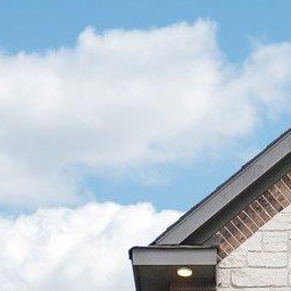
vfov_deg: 14.2
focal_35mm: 95
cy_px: 642
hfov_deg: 18.2
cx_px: 222
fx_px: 904
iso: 800
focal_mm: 14
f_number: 8
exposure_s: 1/2000
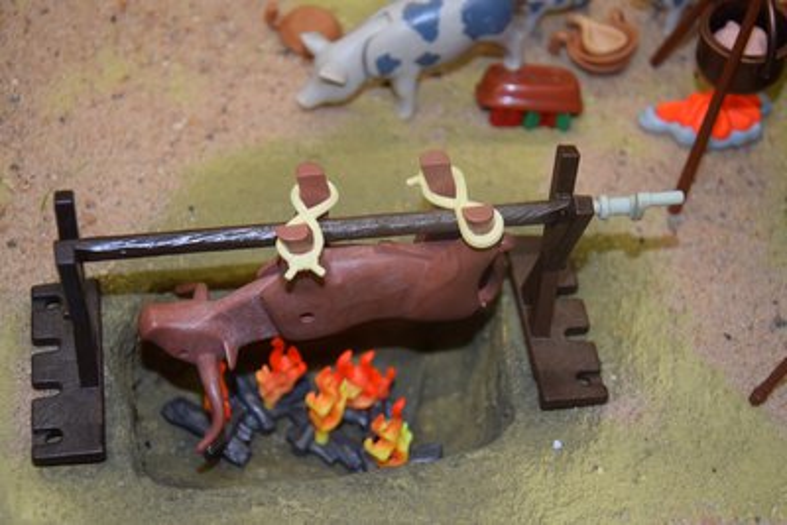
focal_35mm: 78
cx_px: 394
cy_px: 262
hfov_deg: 26.0
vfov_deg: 17.5
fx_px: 1706
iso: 640
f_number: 5
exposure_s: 1/60
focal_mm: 52
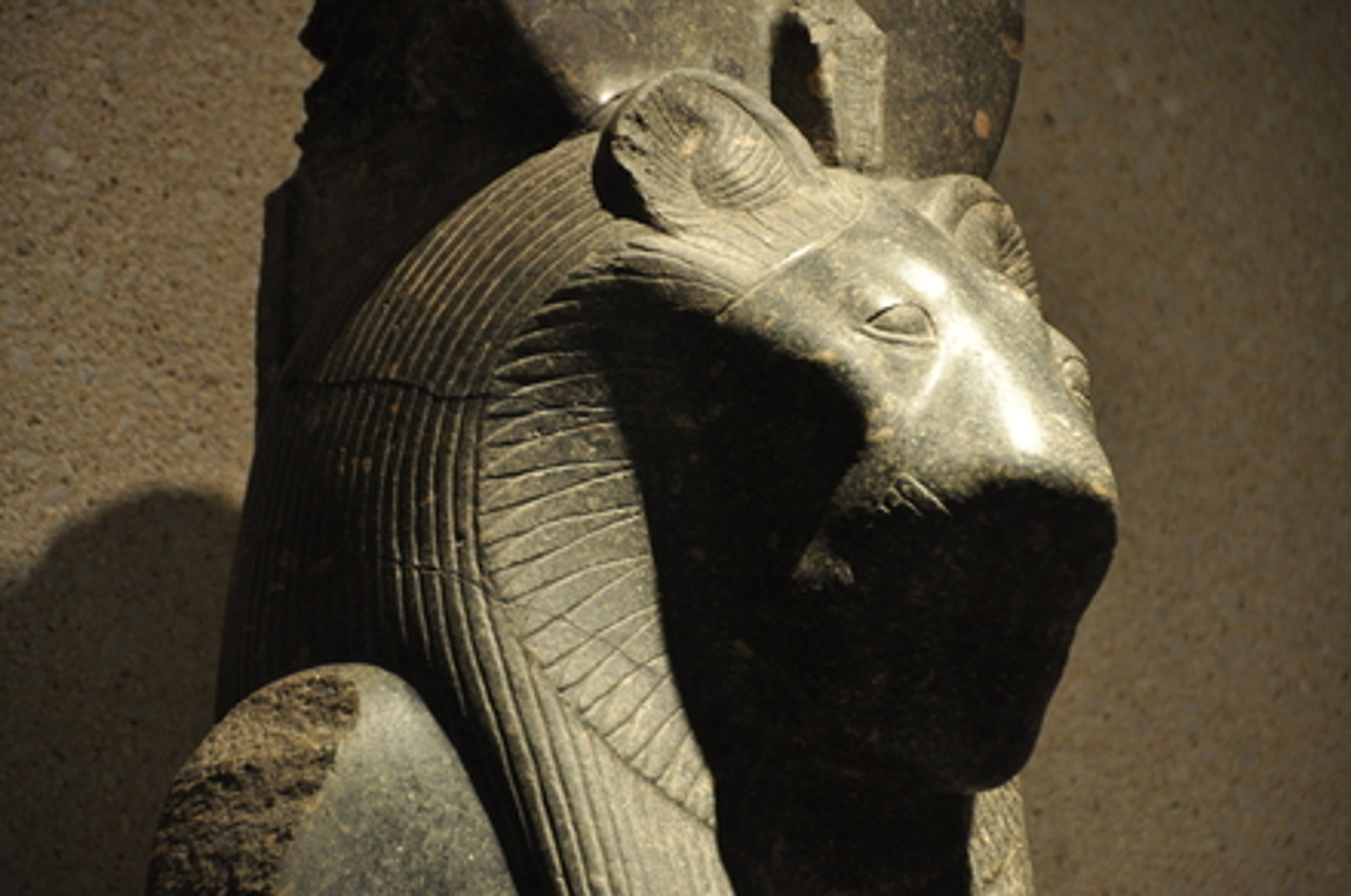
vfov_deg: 6.8
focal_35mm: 202
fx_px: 7588
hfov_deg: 10.2
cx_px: 676
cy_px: 448
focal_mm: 135
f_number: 5.6
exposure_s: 1/25
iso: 1000
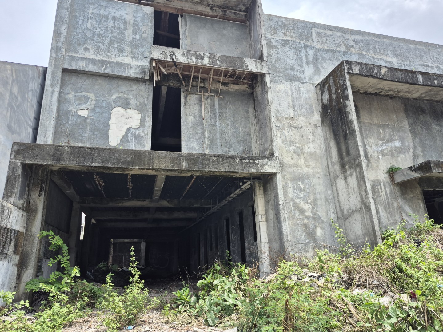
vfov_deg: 58.9
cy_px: 166
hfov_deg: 73.9
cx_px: 222
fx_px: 294
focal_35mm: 23
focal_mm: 5.4
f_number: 1.8
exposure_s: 1/864
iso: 25
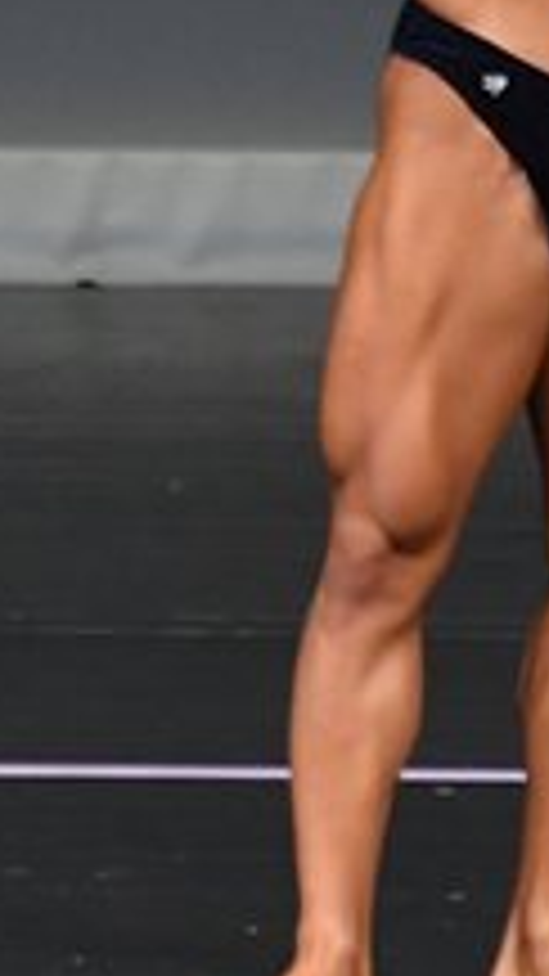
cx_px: 632
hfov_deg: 0.9
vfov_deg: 1.5
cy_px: 234
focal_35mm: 1401
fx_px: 36271
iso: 4000
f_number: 5.6
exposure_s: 1/400
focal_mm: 250
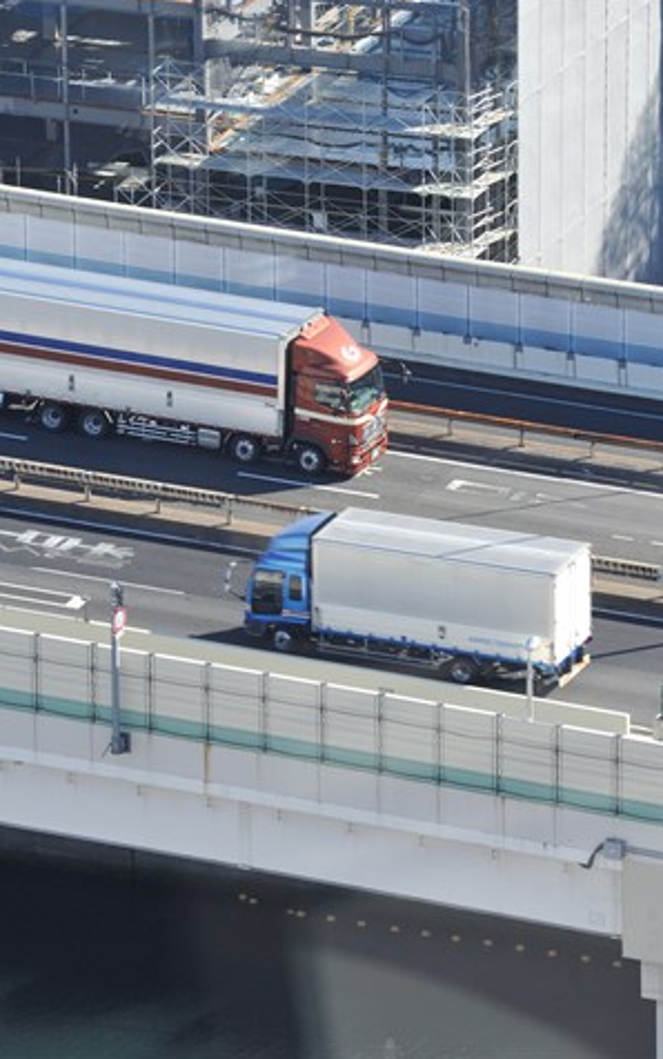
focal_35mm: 308
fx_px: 8894
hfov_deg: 4.3
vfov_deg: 6.8
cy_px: 530
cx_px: 336
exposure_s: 1/400
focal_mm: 200
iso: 640
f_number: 9
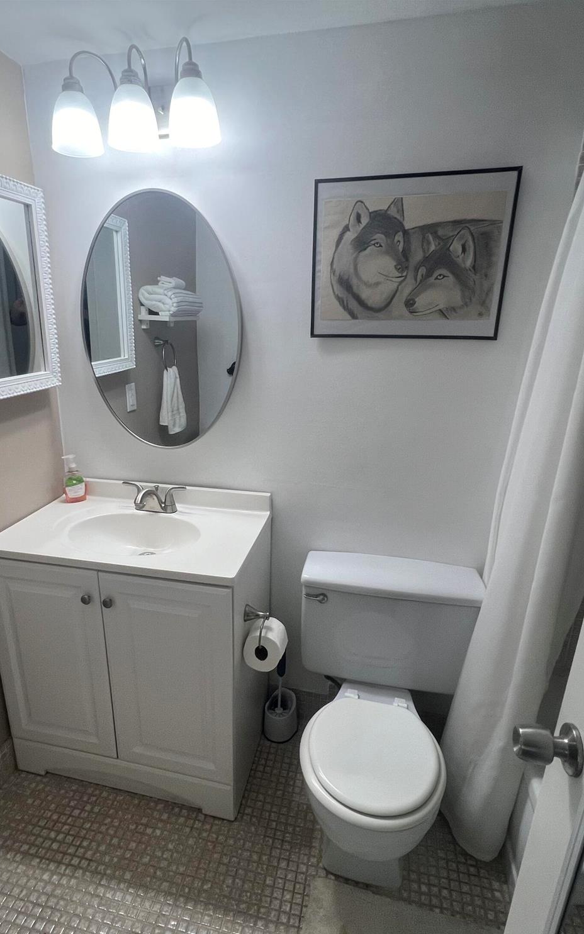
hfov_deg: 62.0
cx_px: 252
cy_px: 482
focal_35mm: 19
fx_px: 484
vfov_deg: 88.0
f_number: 1.8
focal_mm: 1.57
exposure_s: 1/120
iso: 100
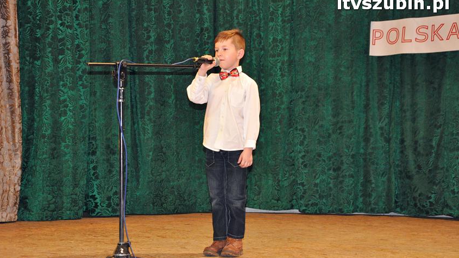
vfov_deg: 15.3
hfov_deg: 26.9
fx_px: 961
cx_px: 229
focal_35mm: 79
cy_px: 140
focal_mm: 50
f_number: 5
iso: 2000
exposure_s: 1/60
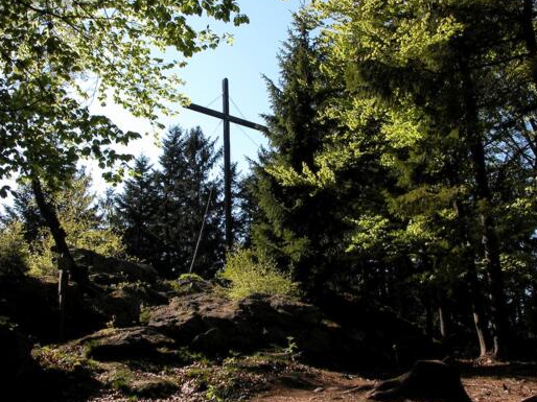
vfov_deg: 35.9
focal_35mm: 40
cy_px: 185
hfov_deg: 46.8
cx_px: 247
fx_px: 620
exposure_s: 1/196
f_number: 7.1
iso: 100
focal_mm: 8.9
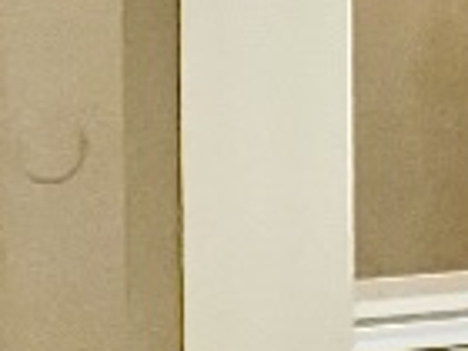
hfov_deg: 10.0
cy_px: 130
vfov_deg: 7.5
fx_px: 2677
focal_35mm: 198
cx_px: 404
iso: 160
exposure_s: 1/100
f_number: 1.8
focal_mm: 3
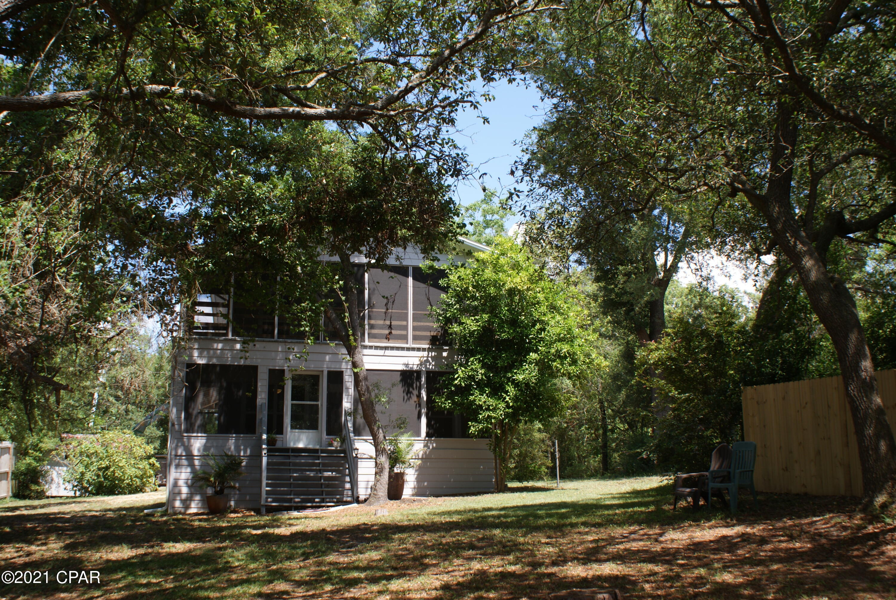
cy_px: 300
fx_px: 897
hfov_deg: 53.1
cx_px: 448
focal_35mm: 36
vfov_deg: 37.0
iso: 100
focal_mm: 24
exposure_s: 1/80
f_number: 9
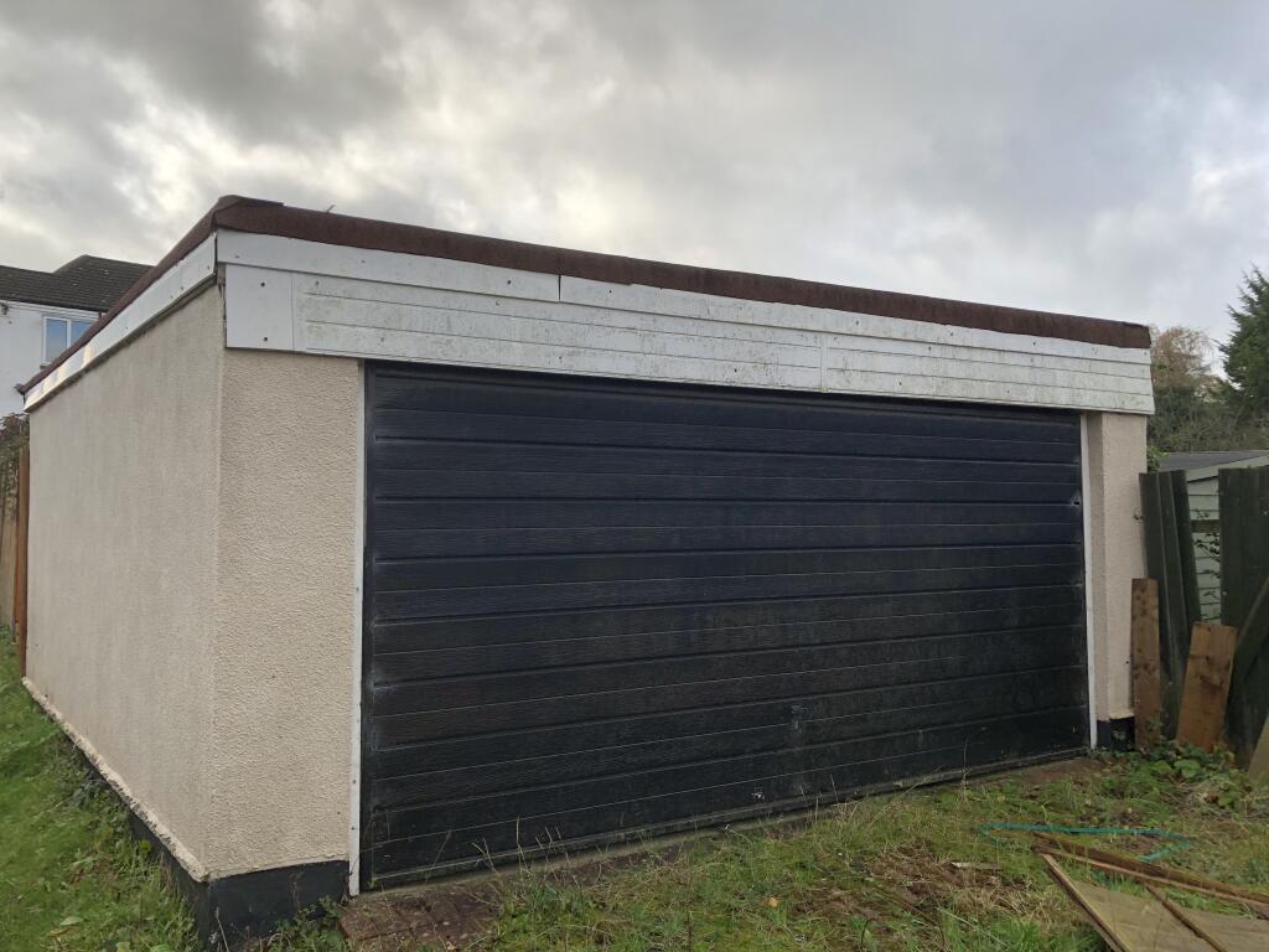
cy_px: 476
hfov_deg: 63.4
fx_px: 1026
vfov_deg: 49.7
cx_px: 634
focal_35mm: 28
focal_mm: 3.99
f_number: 1.8
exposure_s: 1/1021
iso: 20
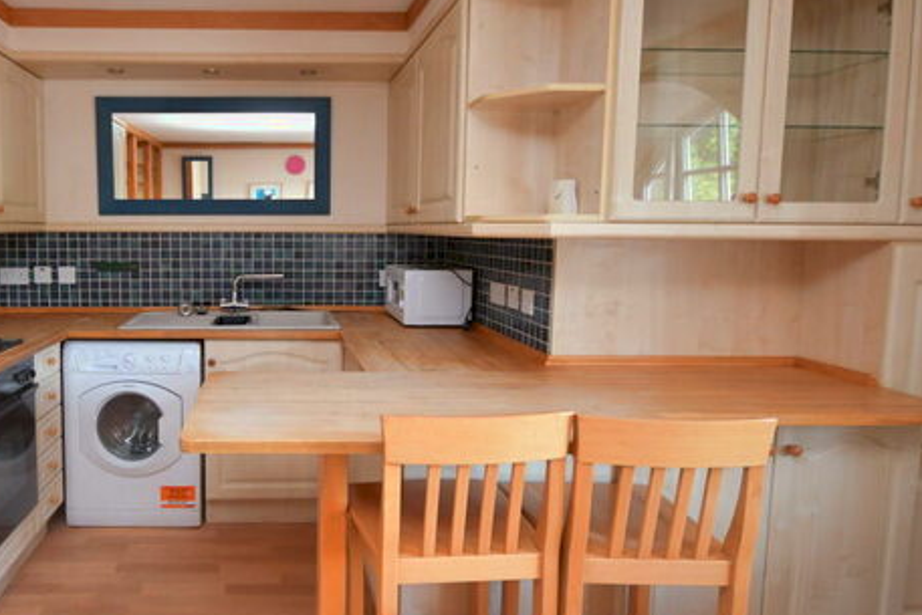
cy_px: 277
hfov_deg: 73.2
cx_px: 291
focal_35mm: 23
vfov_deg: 55.0
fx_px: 589
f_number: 4
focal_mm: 10
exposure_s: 1/60
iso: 1250
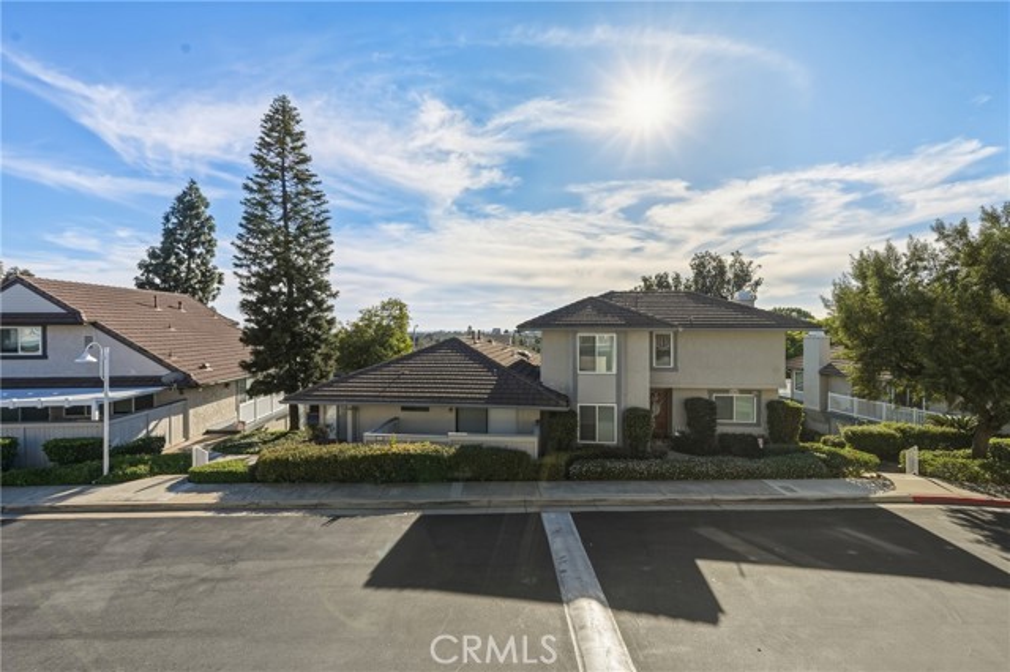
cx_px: 505
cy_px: 336
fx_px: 449
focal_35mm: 16
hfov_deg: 96.8
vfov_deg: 73.7
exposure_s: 1/8000
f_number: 9
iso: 250
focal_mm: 16
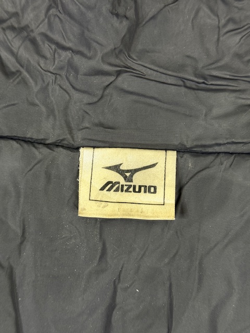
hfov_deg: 30.3
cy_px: 166
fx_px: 462
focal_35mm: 48
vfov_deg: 39.7
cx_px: 125
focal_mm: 6.76
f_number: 1.78
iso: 100
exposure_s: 1/50
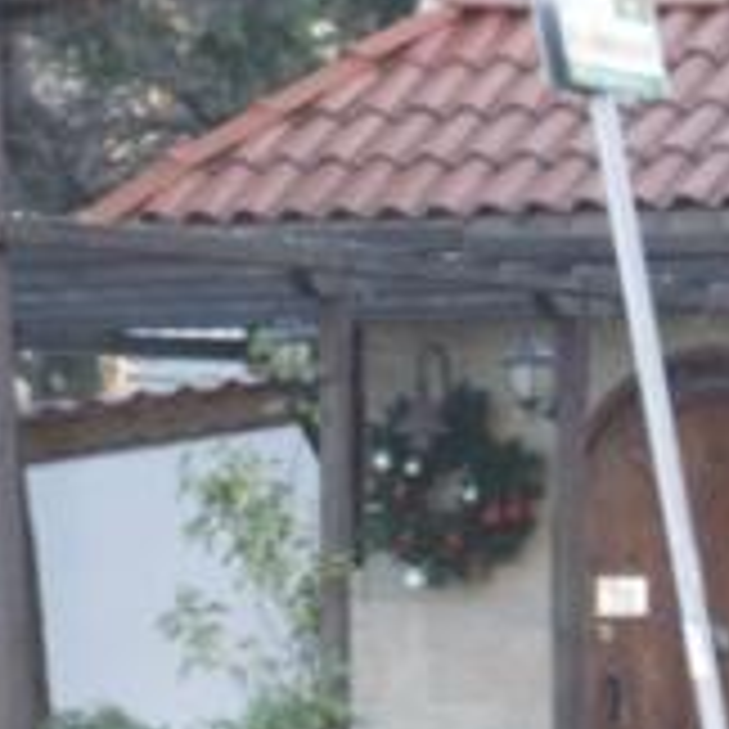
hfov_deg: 3.6
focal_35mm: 483
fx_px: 11508
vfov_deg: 3.6
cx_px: 536
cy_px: 407
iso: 800
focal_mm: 60
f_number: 5.6
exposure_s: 1/125
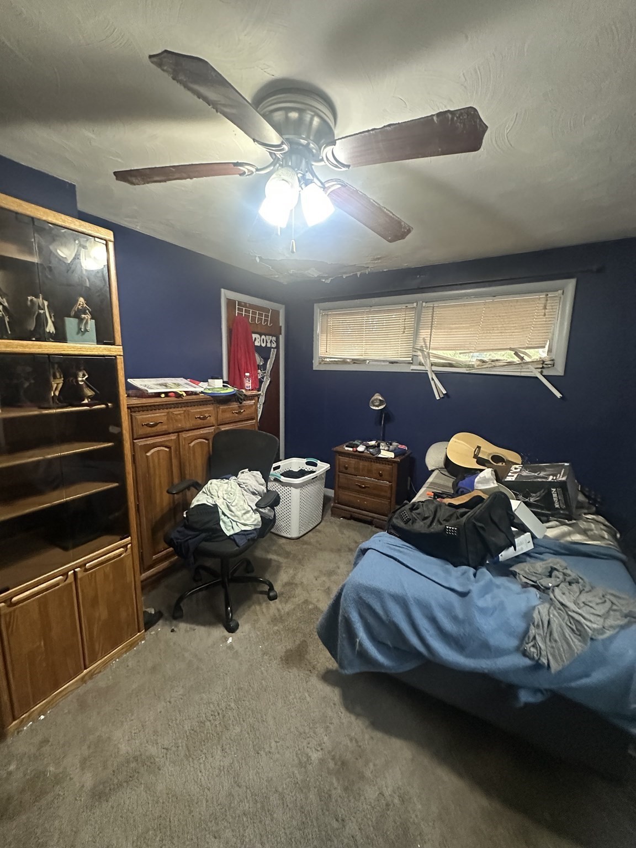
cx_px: 318
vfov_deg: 102.1
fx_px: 343
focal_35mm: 14
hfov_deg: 85.7
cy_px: 424
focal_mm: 2.22
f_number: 2.2
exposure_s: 1/60
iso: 800
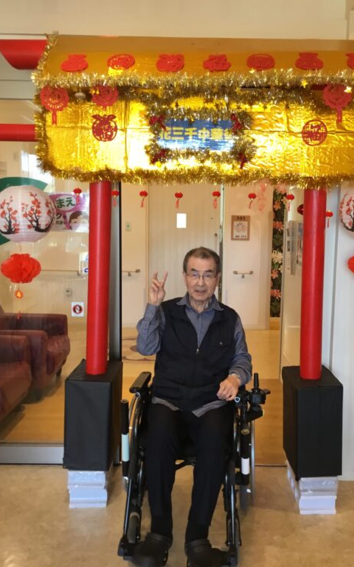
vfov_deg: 58.1
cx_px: 204
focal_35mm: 33
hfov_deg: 38.2
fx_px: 509
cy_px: 283
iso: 50
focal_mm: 3.3
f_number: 2.4
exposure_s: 1/30
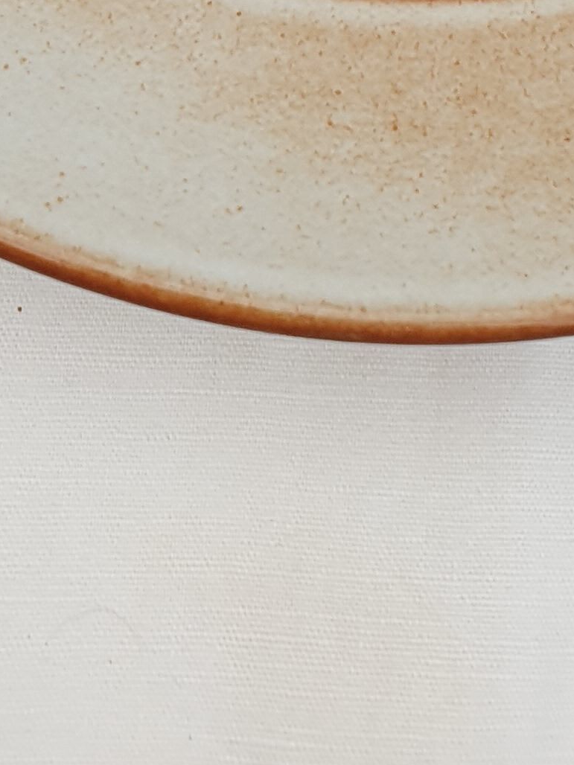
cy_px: -620
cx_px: 433
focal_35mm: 102
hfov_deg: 14.4
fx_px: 2255
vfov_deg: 16.2
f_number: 2.4
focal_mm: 4.32
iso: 50
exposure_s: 1/190
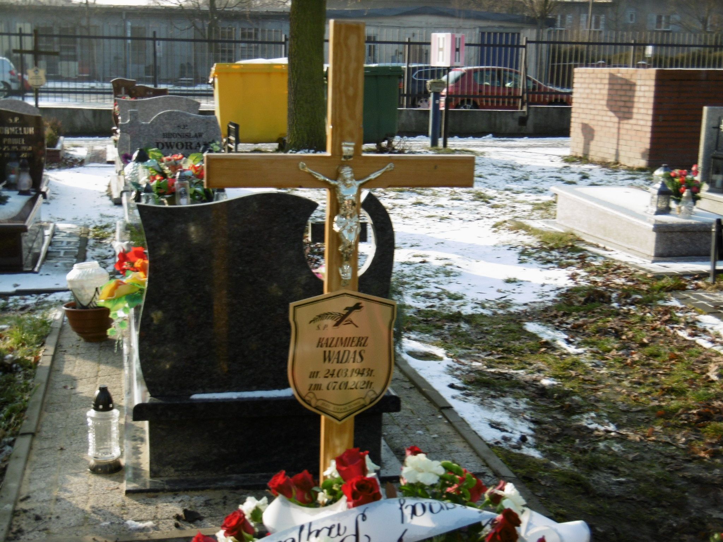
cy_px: 271
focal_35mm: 51
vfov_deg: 28.6
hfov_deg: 37.5
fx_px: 1065
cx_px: 362
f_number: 4
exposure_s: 1/250
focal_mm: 9.2
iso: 100
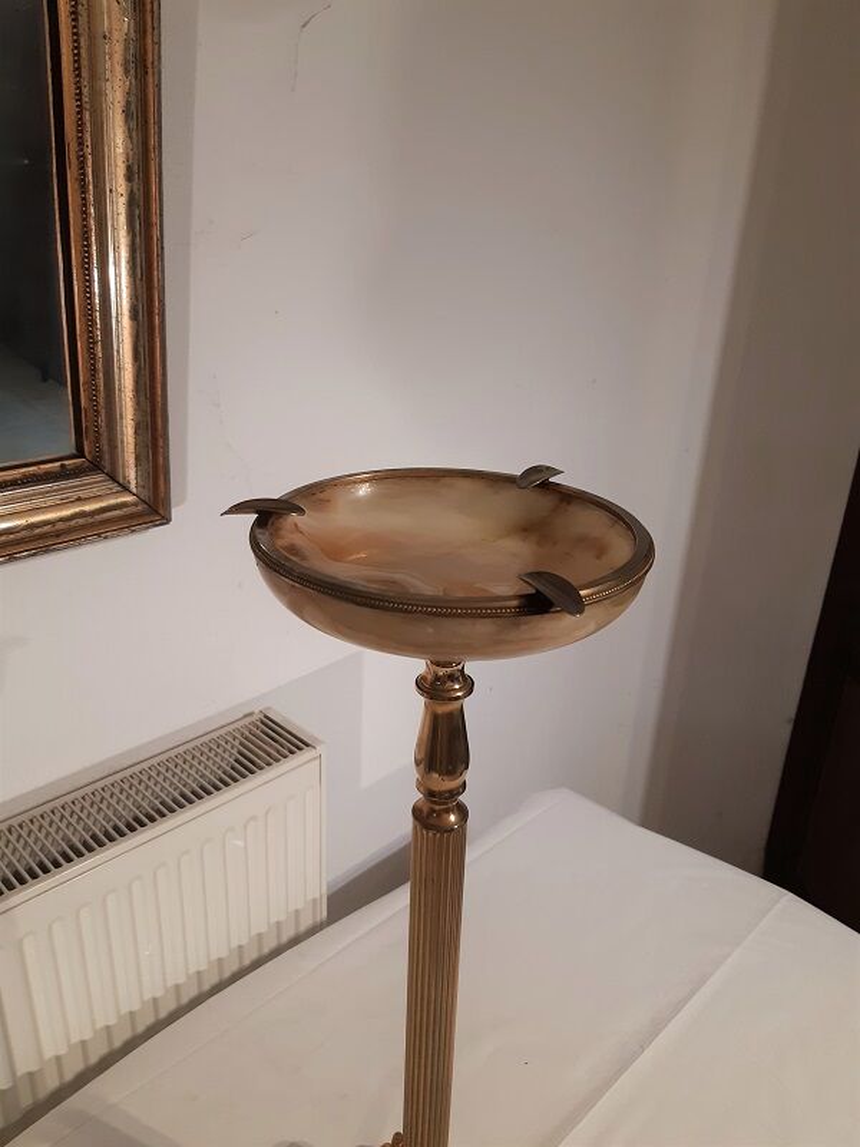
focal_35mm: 26
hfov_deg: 53.1
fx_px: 861
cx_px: 430
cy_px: 574
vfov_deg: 67.3
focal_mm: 3.93
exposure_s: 1/50
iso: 80
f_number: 1.7
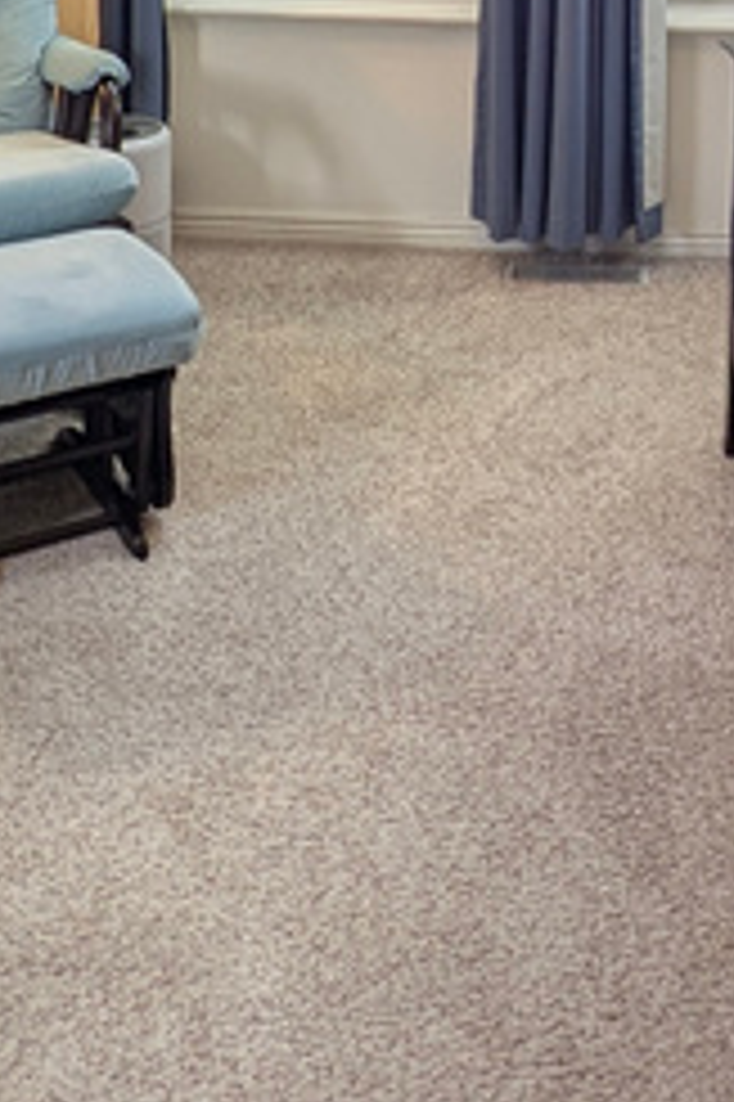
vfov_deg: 32.4
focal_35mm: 52
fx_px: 1592
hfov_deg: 25.6
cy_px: -180
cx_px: 549
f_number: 1.95
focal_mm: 2.23
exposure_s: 1/40
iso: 44
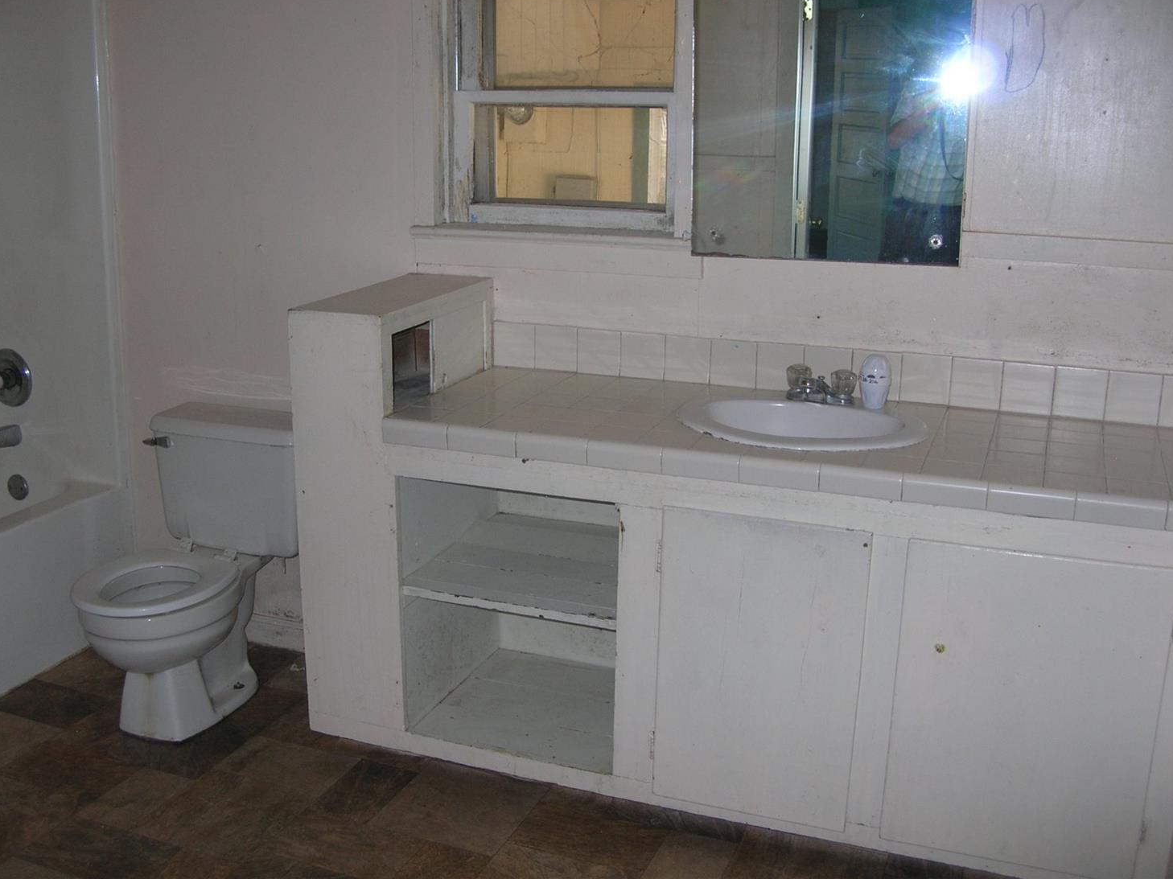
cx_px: 574
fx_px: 1254
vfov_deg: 38.7
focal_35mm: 37
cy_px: 429
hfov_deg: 50.1
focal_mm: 6
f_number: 2.7
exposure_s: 1/60.1
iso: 50
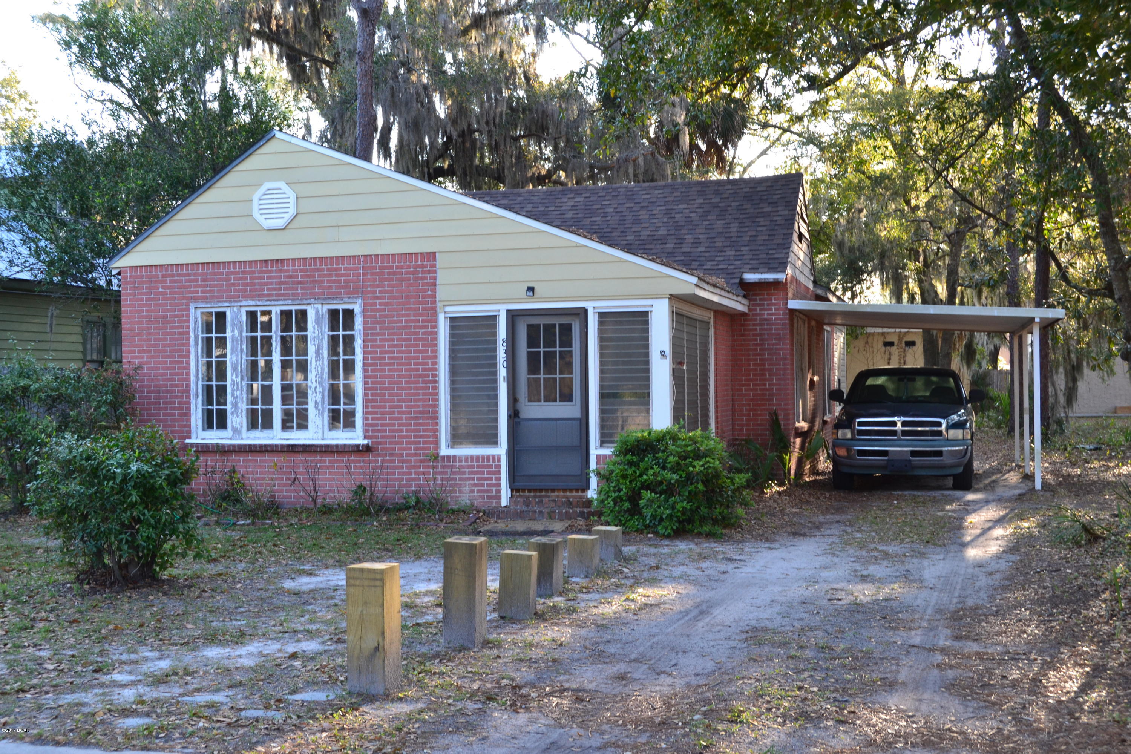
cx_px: 566
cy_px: 377
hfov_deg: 43.6
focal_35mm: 45
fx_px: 1414
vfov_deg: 29.9
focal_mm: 30
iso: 400
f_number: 8
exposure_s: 1/60
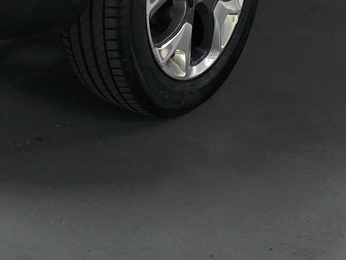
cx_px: 37
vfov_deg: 12.6
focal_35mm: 103
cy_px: -265
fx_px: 1030
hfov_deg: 18.8
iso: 1600
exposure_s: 1/40
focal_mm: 6.3
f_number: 1.7
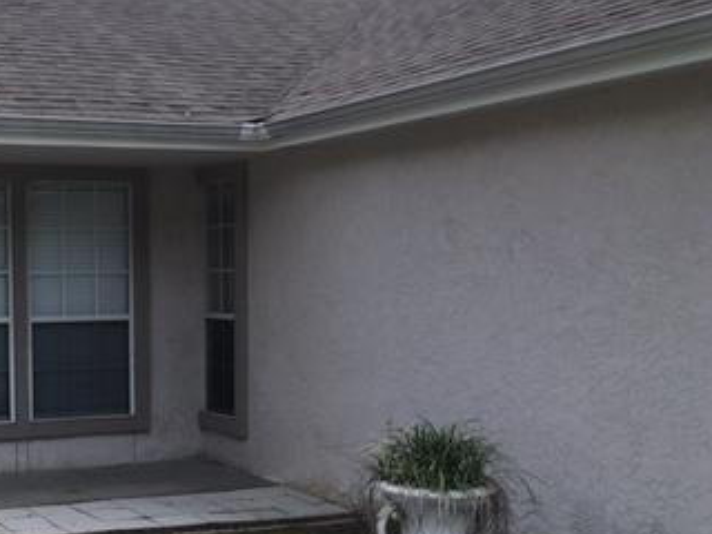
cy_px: 336
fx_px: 1193
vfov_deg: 25.2
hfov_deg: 31.5
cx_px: 58
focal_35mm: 58
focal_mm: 4.15
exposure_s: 1/232
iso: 25
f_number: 2.2
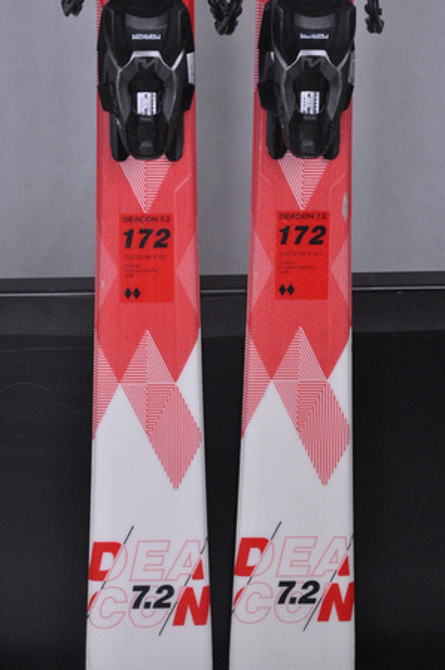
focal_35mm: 112
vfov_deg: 18.2
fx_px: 2091
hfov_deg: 12.2
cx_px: 222
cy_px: 335
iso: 3200
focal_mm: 75
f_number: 9.5
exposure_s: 1/125
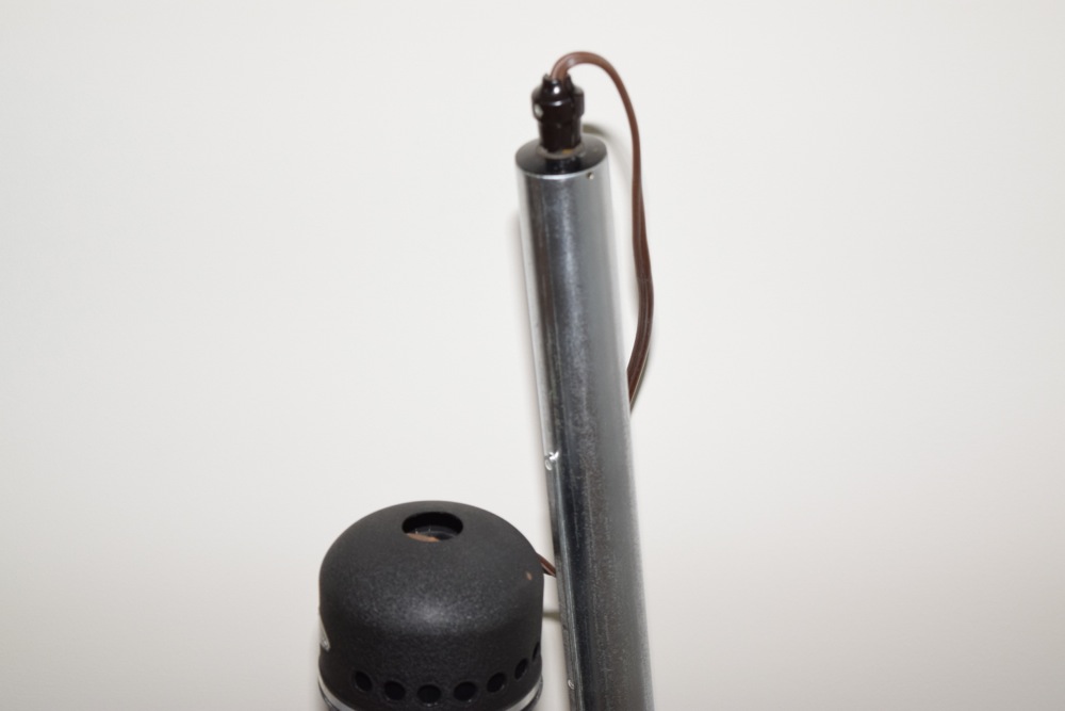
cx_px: 532
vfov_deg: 16.6
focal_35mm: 82
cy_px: 356
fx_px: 2441
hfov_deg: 24.6
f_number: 5.6
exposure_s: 1/60
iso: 1000
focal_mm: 55
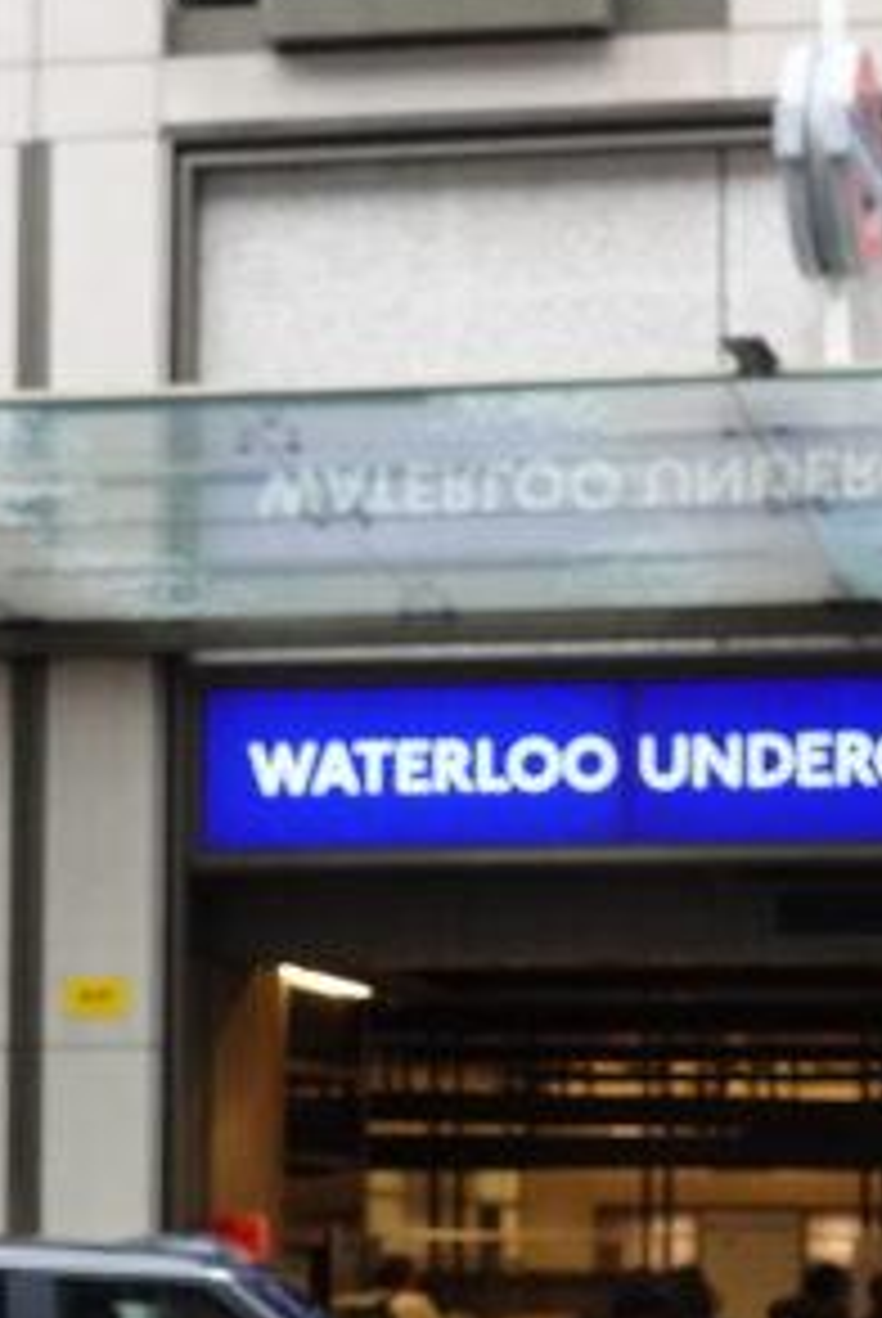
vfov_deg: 16.5
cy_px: 1120
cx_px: 608
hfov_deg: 11.2
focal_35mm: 123
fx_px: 4509
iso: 1250
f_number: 4
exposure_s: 1/200
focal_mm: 16.92
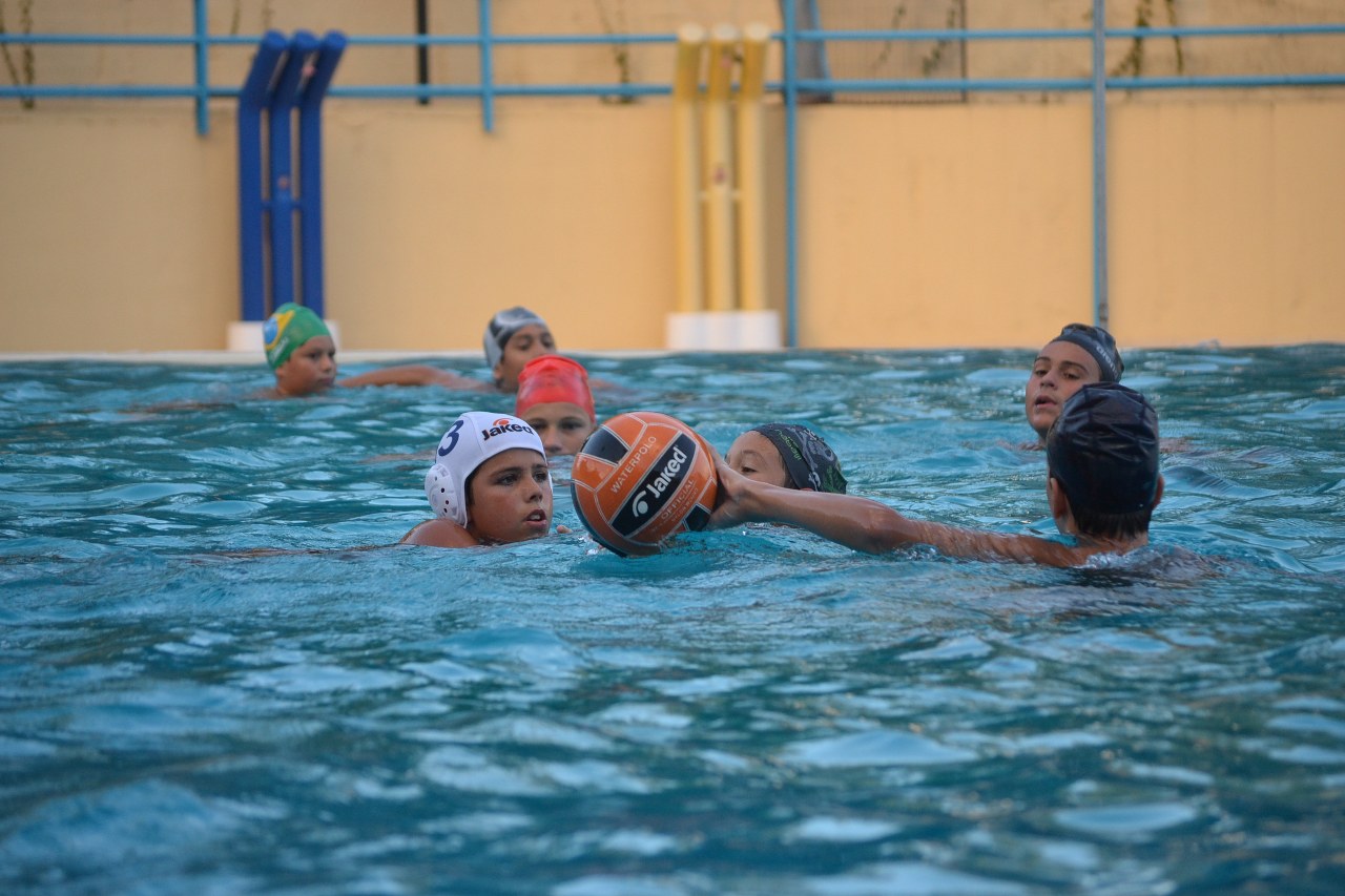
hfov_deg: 11.8
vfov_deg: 7.9
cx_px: 672
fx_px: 6500
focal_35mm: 174
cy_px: 448
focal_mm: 116
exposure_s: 1/500
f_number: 4.8
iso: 720
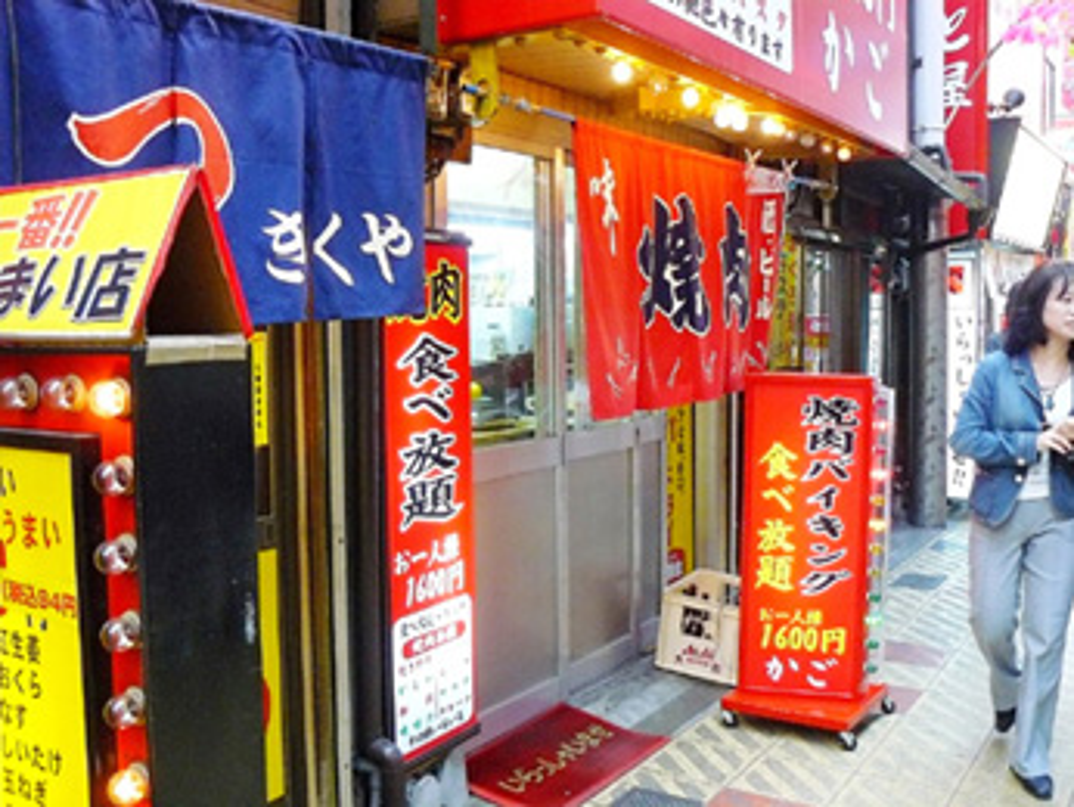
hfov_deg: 51.3
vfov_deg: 39.7
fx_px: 1118
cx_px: 537
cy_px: 404
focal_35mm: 36
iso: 400
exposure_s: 1/50
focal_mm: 6
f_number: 2.8
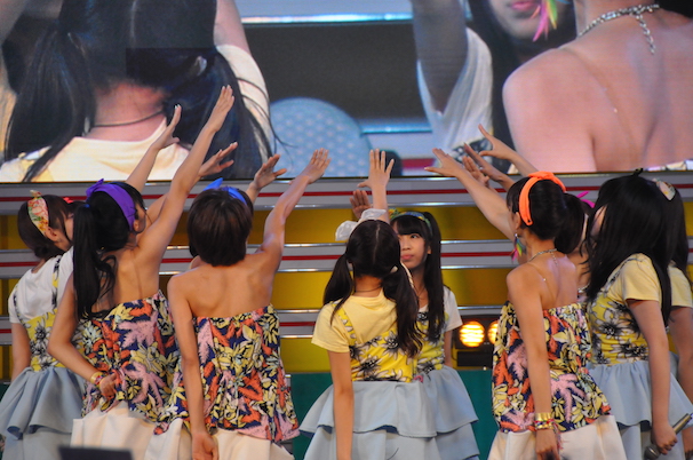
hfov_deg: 6.9
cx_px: 346
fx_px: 5766
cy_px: 230
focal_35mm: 300
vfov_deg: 4.6
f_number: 5.6
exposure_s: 1/320
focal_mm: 200
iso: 2000
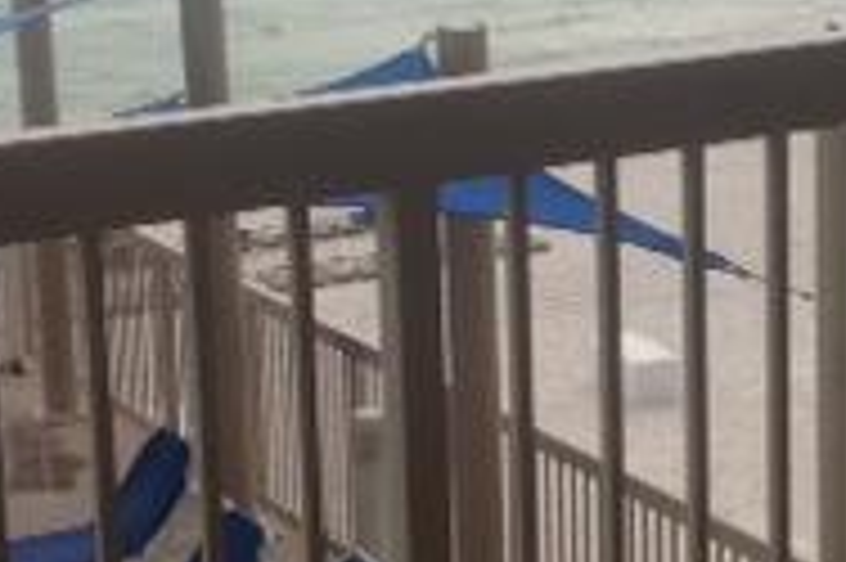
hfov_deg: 16.5
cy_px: 243
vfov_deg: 11.0
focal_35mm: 124
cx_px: 544
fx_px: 2911
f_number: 2.4
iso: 50
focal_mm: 4.28
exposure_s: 1/2747
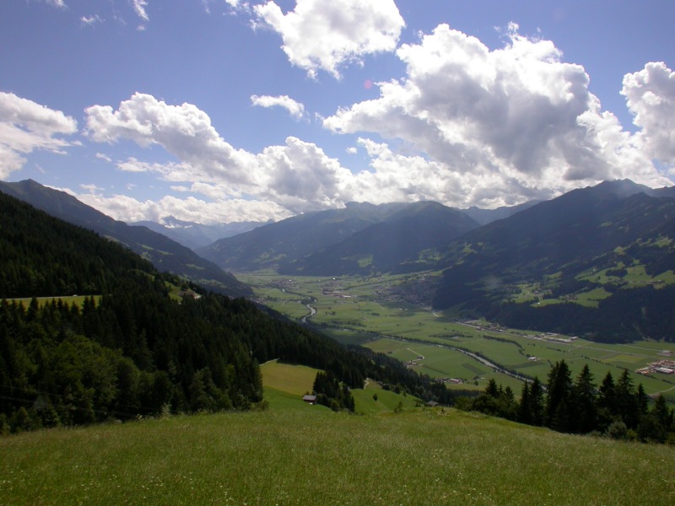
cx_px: 338
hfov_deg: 49.0
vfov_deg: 37.7
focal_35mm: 38
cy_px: 253
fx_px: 741
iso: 100
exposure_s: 1/507
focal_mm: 7.85
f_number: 7.5
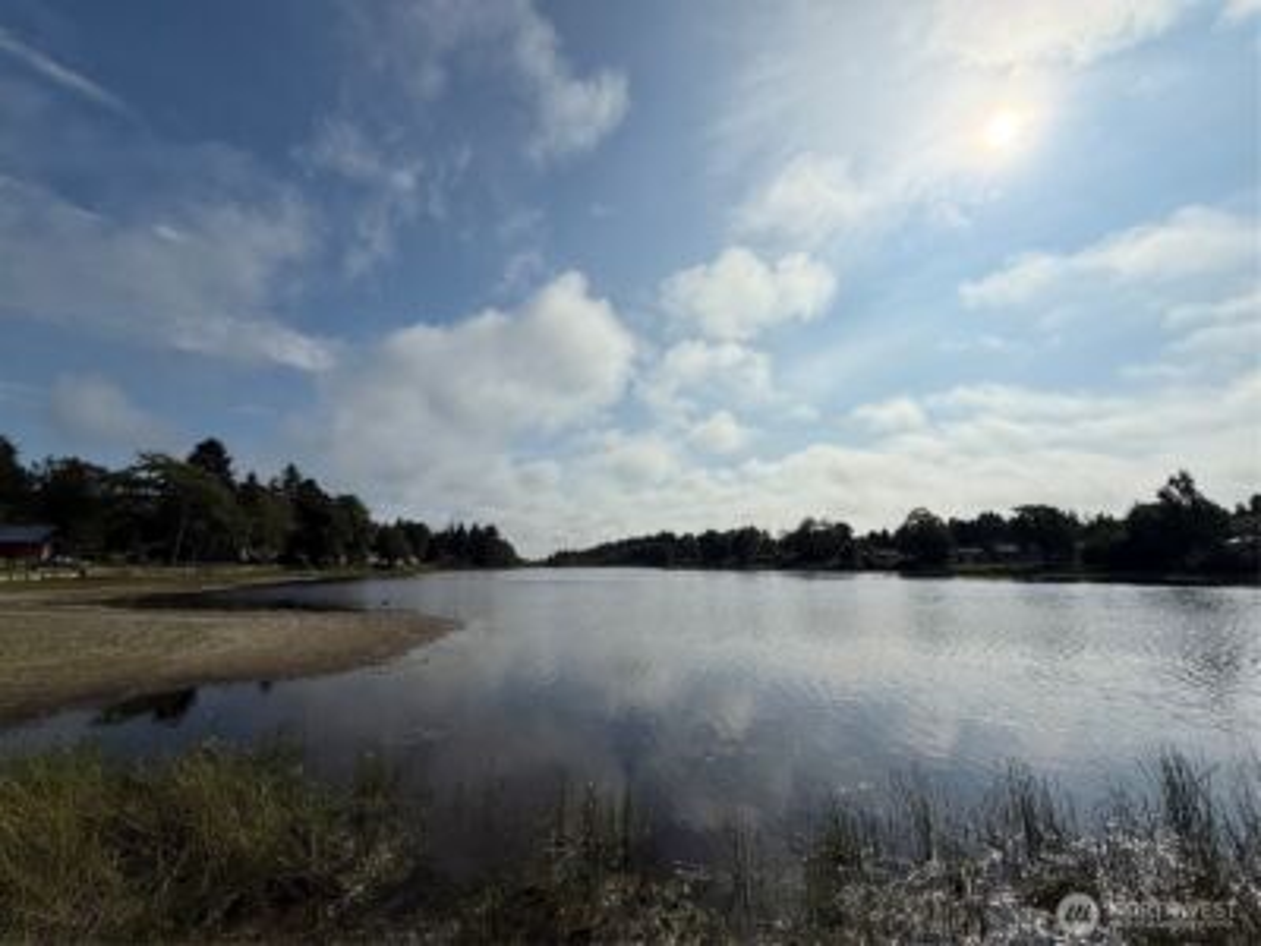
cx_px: 630
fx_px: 510
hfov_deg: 102.1
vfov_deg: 85.7
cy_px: 473
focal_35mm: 14
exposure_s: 1/7634
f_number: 2.2
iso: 40
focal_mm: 2.22
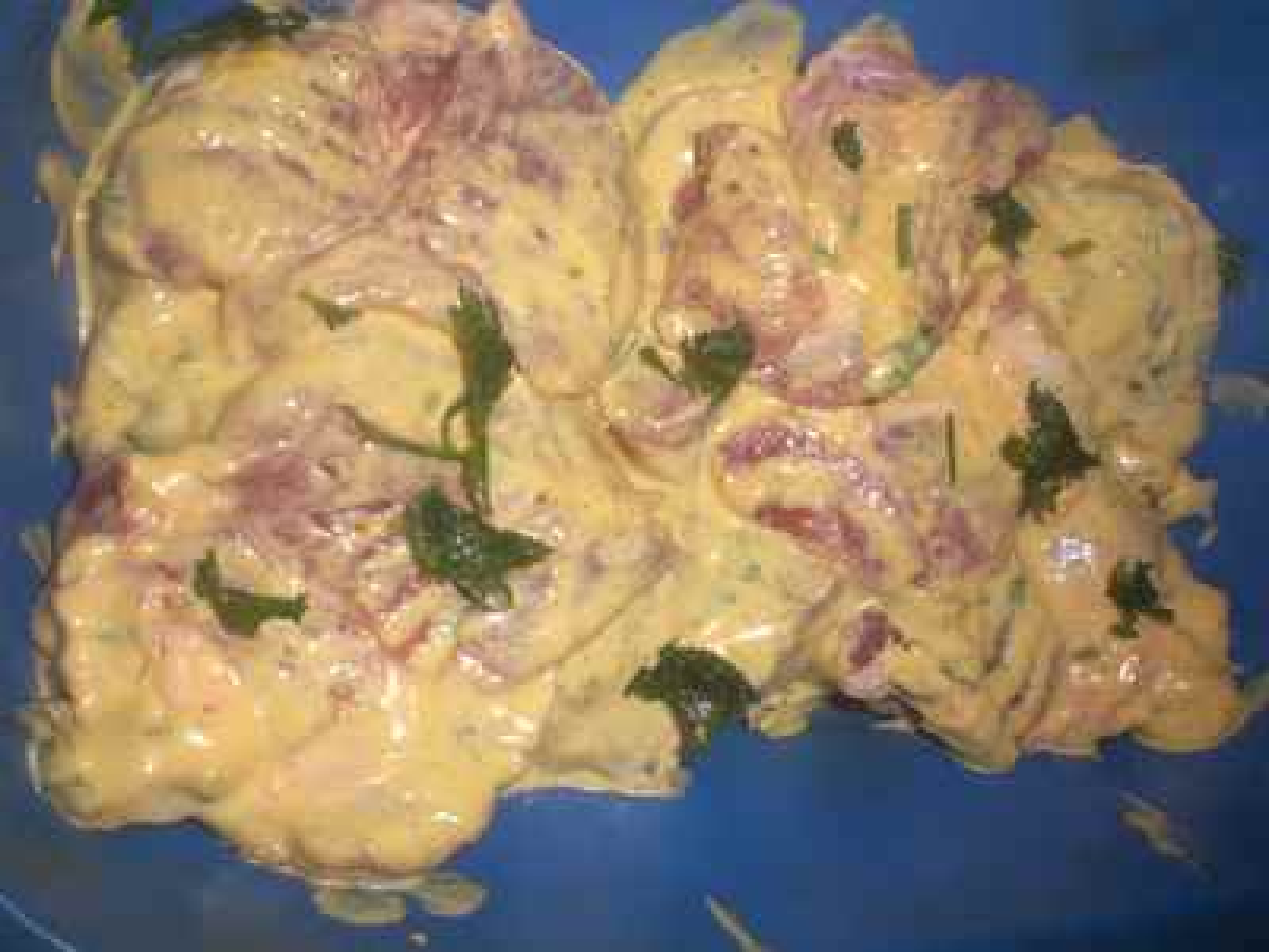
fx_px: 1393
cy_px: 476
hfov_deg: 49.0
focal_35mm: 38
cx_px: 634
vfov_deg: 37.7
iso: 50
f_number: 4.4
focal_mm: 6.3
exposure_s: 1/60
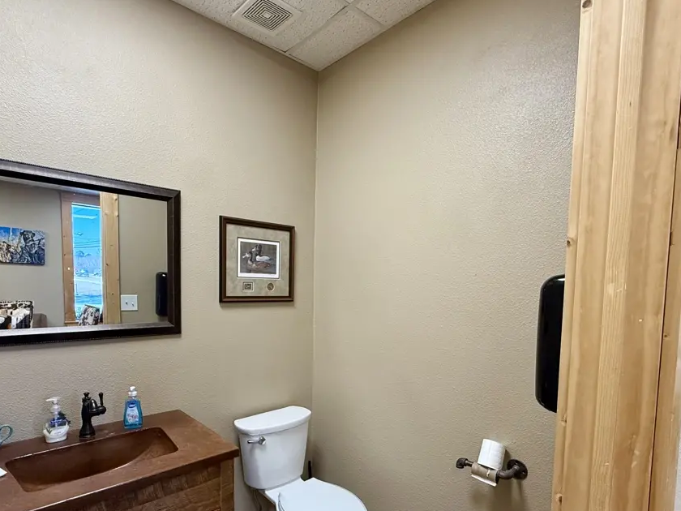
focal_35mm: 20
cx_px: 336
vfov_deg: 65.2
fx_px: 393
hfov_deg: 81.7
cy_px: 313
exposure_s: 1/120
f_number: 2.2
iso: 250
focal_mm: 2.22
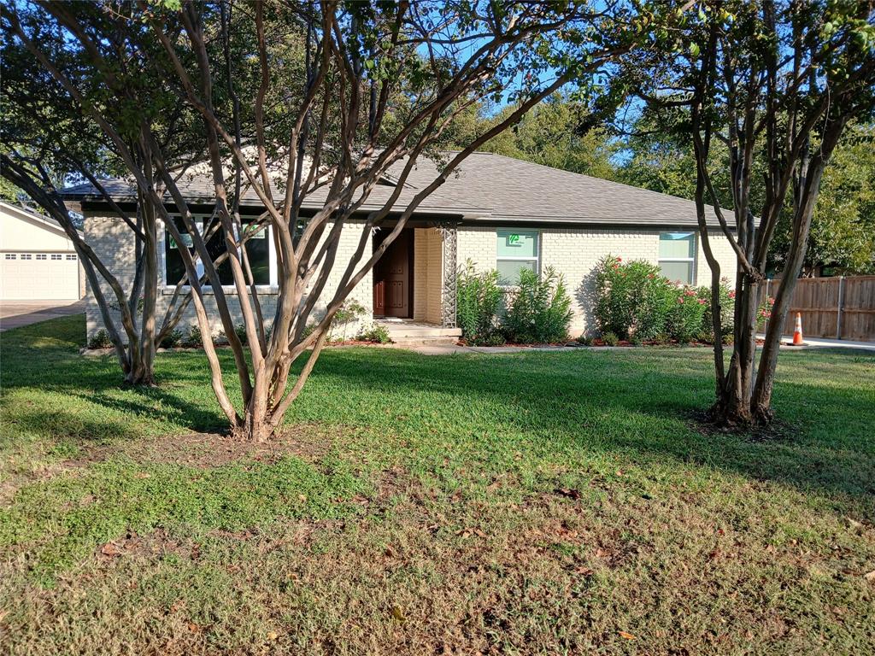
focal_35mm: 26
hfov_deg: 67.3
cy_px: 328
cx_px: 438
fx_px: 657
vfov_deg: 53.1
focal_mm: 3.98
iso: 20
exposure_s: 1/285
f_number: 1.8
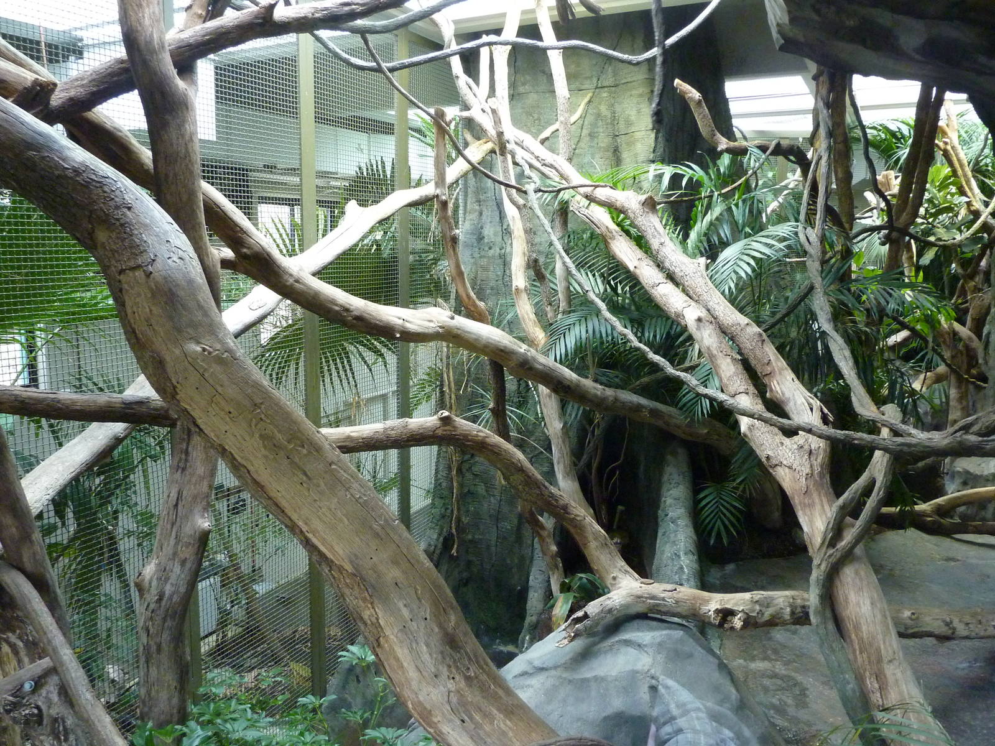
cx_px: 498
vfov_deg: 48.2
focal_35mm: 29
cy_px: 373
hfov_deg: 61.7
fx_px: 834
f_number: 3.4
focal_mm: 4.7
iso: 400
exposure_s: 1/13
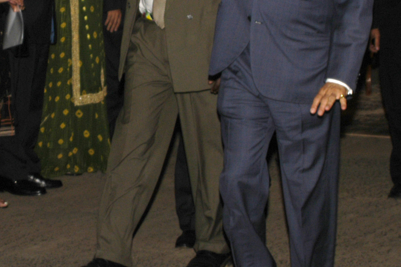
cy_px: 46
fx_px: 1658
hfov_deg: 13.8
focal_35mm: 149
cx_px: 138
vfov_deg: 9.2
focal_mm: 34
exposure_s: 1/60
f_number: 5
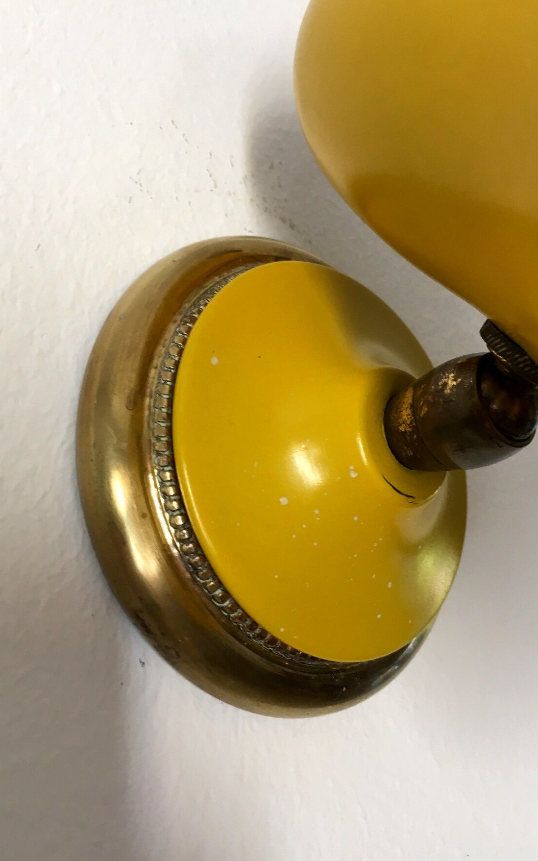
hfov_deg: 36.3
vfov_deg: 55.3
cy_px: 427
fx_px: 821
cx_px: 292
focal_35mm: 35
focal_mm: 4.15
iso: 32
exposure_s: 1/33
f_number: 2.2
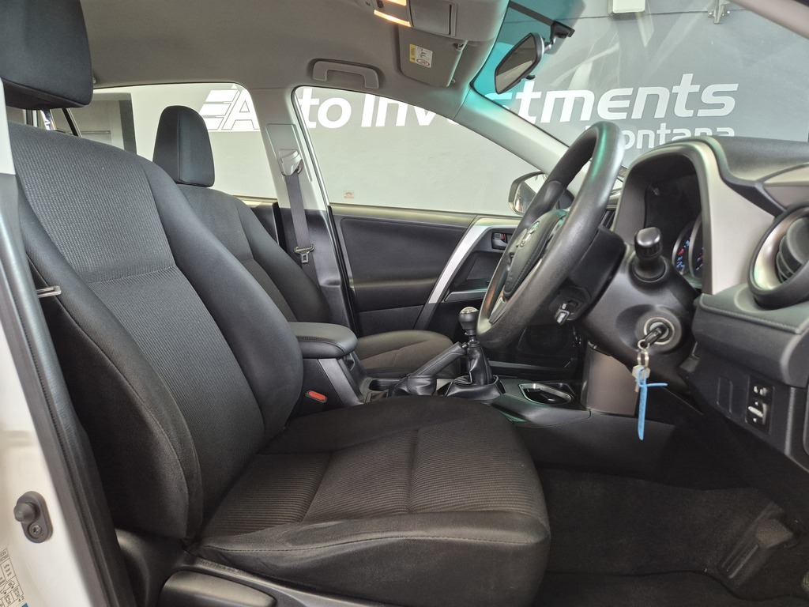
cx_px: 404
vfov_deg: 58.9
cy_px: 304
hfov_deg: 73.9
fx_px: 538
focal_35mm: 23
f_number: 1.8
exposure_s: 1/100
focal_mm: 5.4
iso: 640
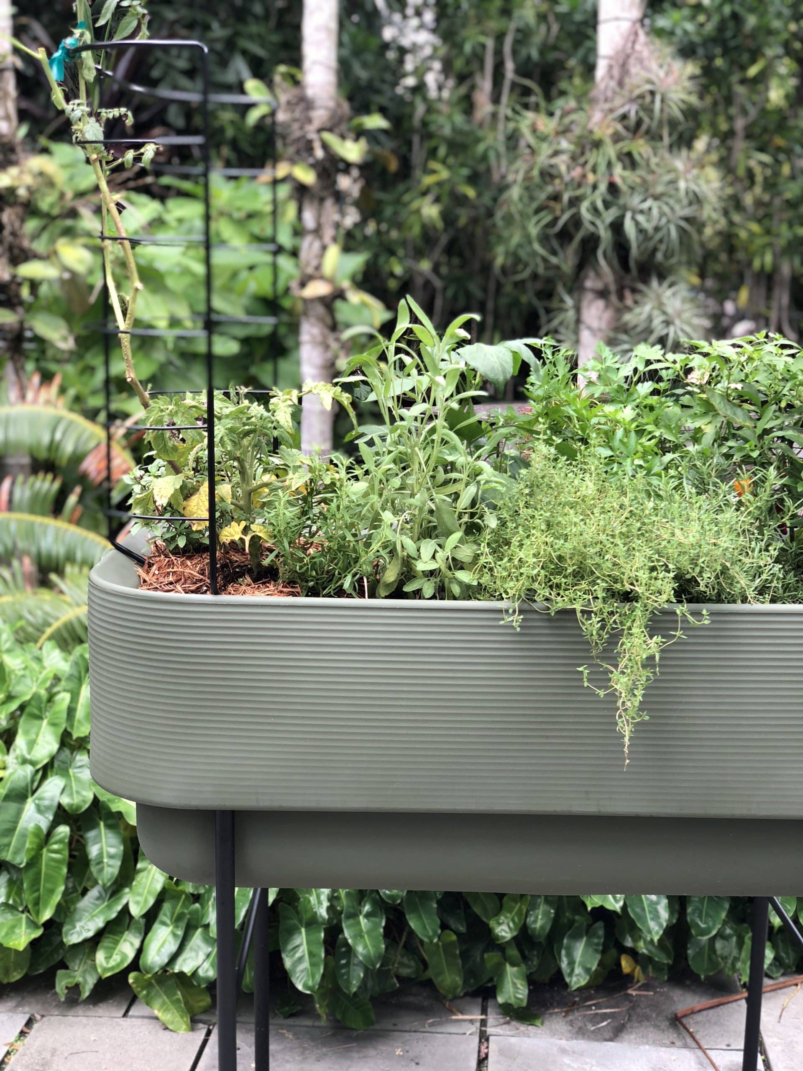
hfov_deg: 28.0
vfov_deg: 36.8
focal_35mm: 52
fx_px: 1608
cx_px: 402
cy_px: 536
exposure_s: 1/60
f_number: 2.4
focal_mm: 6
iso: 25
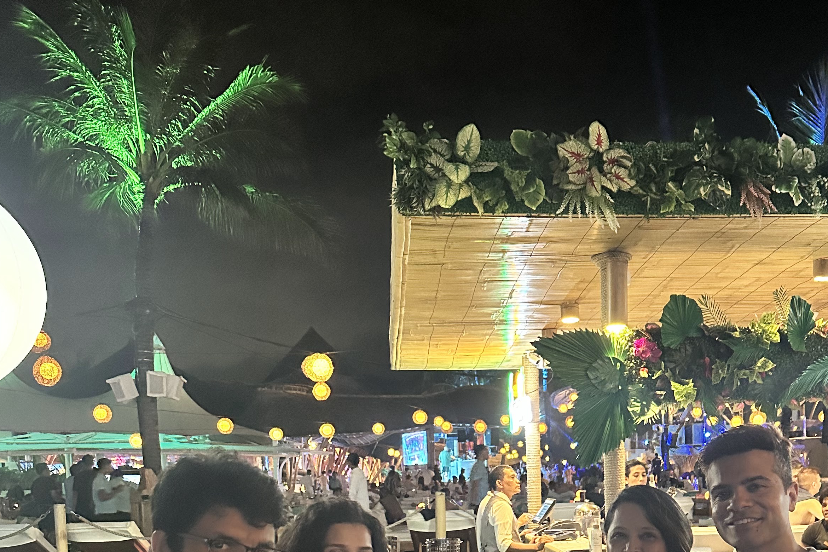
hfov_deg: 45.0
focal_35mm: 43
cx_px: 525
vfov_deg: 29.2
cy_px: 550
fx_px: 989
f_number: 1.78
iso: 800
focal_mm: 6.86
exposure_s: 1/50
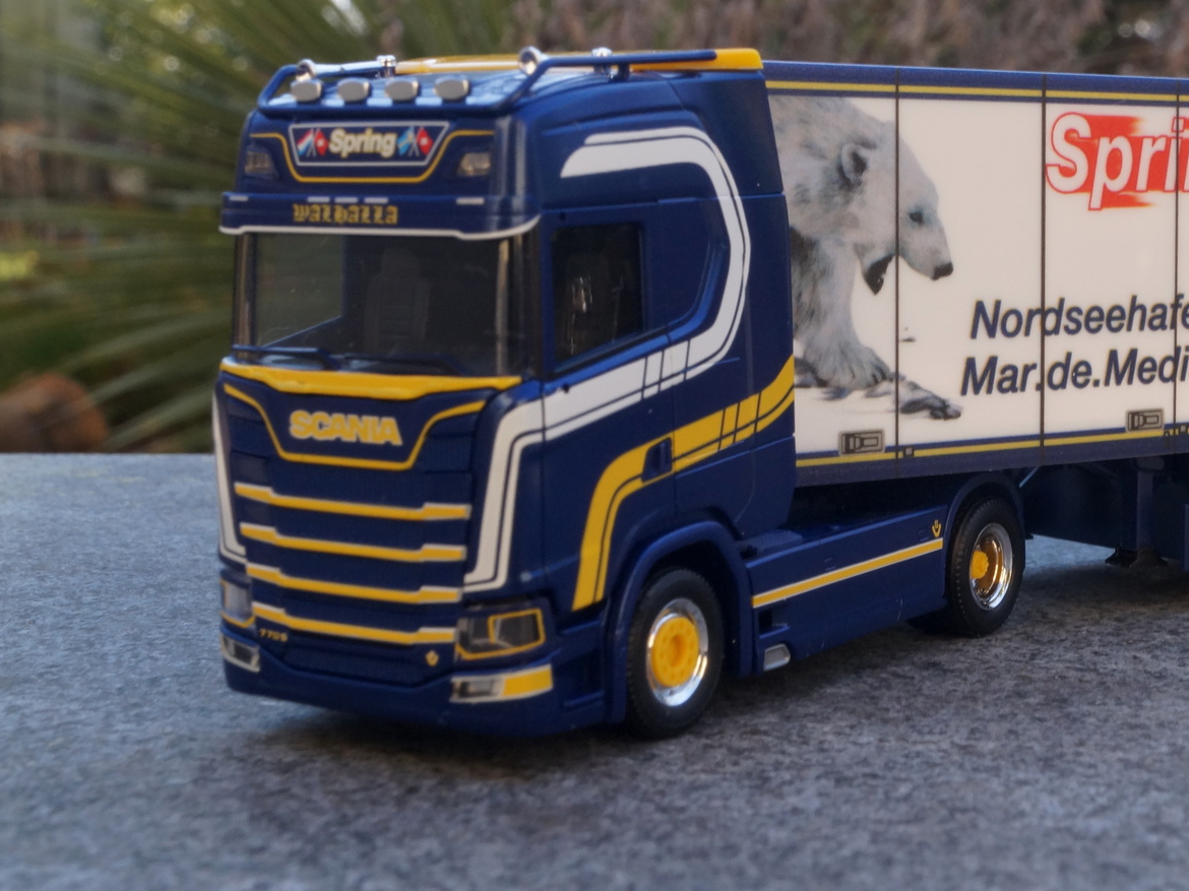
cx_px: 939
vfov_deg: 21.3
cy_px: 354
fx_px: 2370
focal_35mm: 69
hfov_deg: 27.6
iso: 500
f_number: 20
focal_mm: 28
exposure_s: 1/60
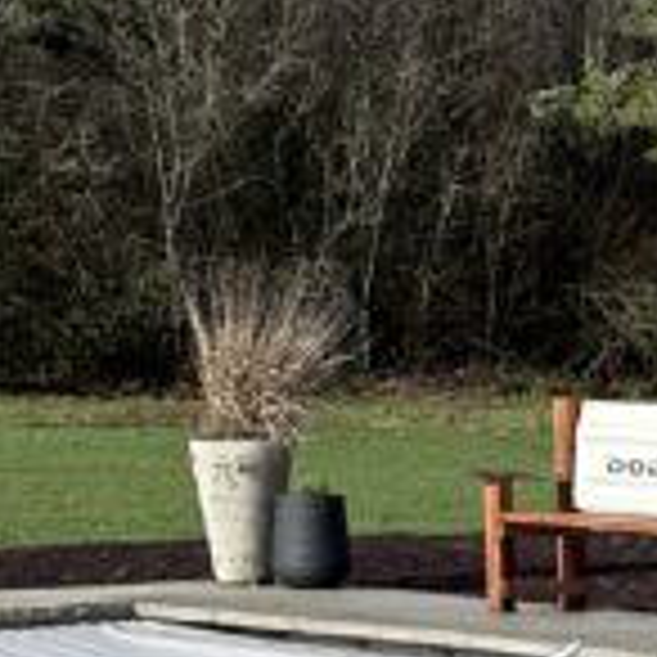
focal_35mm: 136
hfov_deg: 10.9
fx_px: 2920
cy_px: 857
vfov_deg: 12.4
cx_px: 1562
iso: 80
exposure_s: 1/4016
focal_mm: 6.86
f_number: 1.78
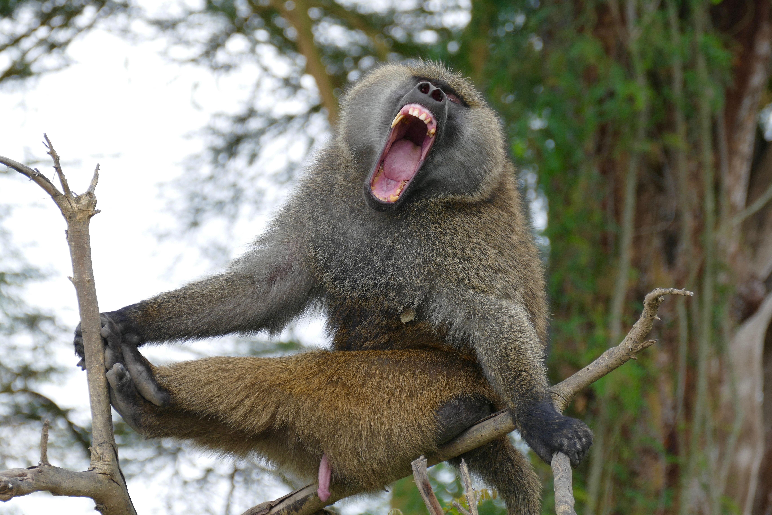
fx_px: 5039
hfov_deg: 8.8
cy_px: 258
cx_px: 386
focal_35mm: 235
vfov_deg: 5.8
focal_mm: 85.83
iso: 125
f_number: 4
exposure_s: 1/200
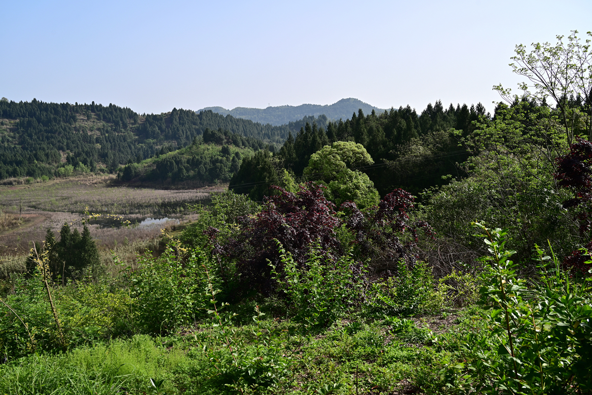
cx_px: 296
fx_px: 485
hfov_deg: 62.8
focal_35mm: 30
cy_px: 198
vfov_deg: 44.3
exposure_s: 1/125
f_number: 8
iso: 110
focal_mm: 29.5
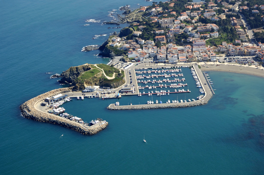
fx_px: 714
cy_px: 88
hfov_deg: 20.9
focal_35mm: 98
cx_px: 132
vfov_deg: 14.0
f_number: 7.1
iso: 400
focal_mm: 65
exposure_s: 1/1000
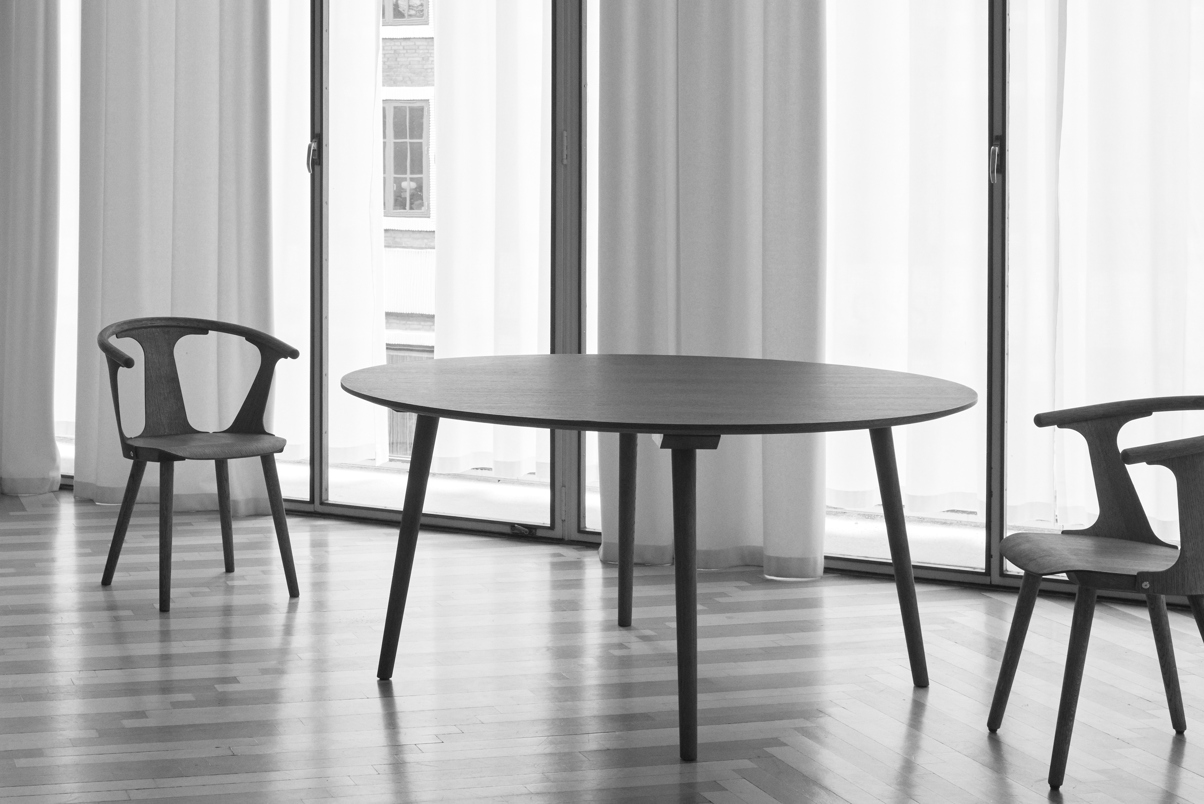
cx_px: 307
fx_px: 2174
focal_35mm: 65
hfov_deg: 30.5
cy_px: 288
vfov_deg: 20.9
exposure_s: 1/1.6
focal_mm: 35
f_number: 11
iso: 100
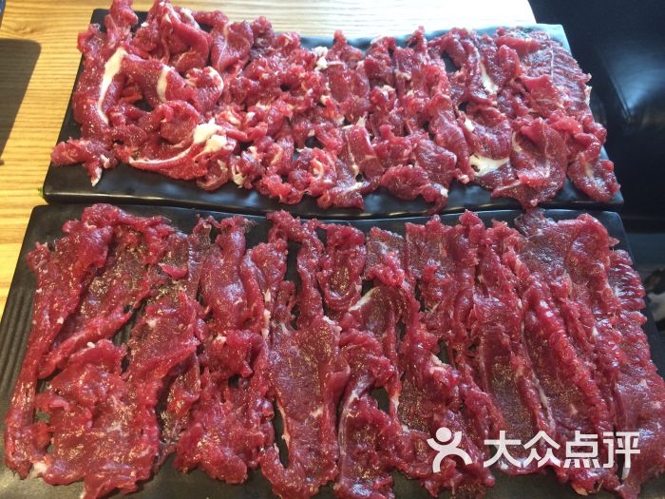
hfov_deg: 61.7
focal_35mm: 29
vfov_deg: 48.2
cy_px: 250
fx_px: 557
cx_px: 332
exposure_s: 1/30
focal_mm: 4.15
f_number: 2.2
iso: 125
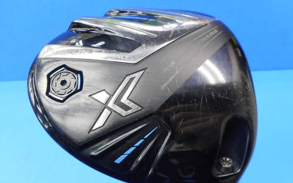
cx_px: 144
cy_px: 104
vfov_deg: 40.5
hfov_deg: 61.2
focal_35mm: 31
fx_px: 248
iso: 200
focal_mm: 4.5
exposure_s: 1/30
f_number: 3.7
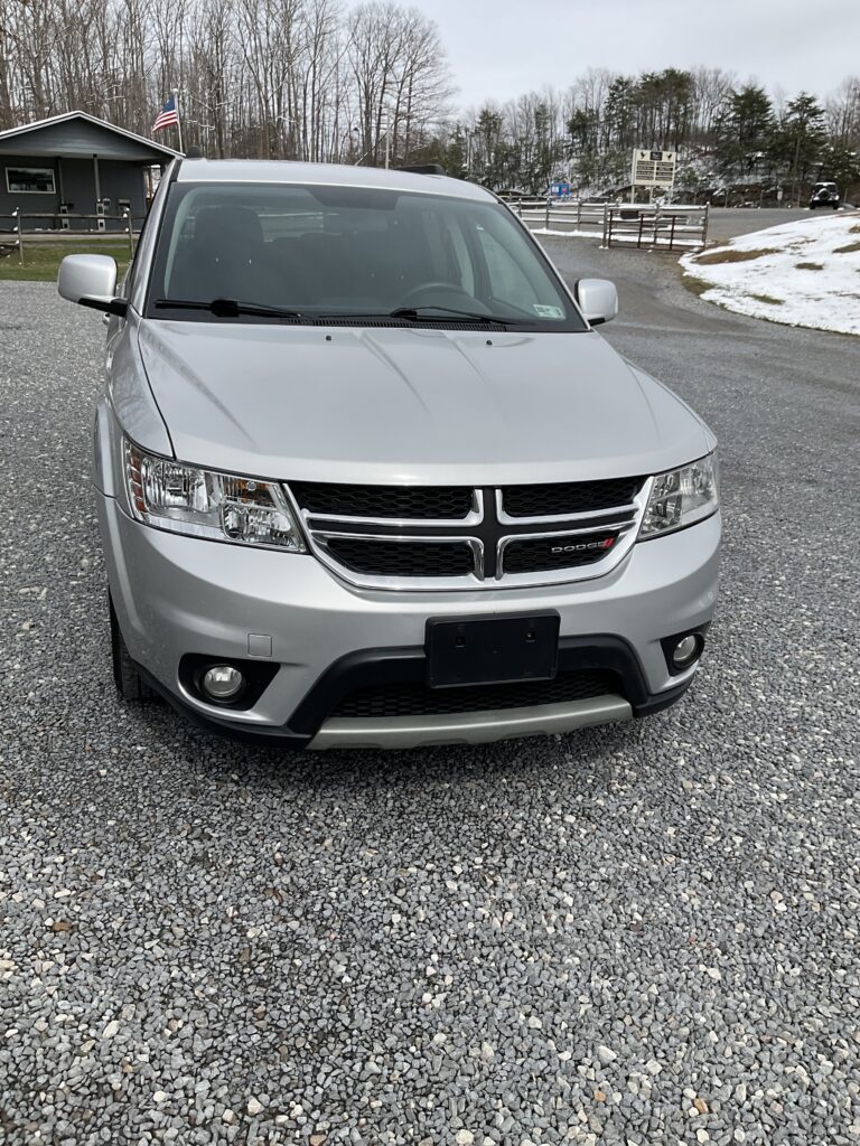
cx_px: 430
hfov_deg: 48.2
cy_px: 573
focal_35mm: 29
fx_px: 961
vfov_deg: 61.7
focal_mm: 3
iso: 16
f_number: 1.8
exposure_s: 1/2320
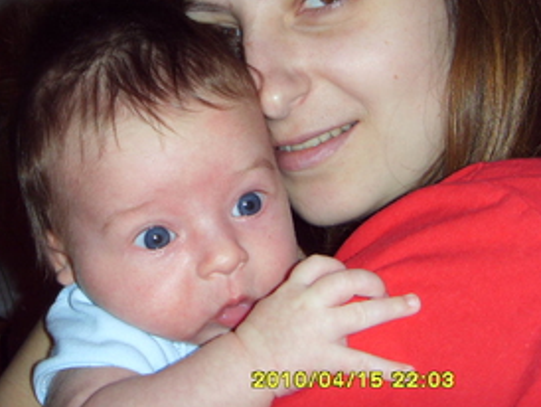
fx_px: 1001
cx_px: 103
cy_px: 117
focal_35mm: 64
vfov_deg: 22.8
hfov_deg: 29.5
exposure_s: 1/45
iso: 100
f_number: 3.5
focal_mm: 6.6
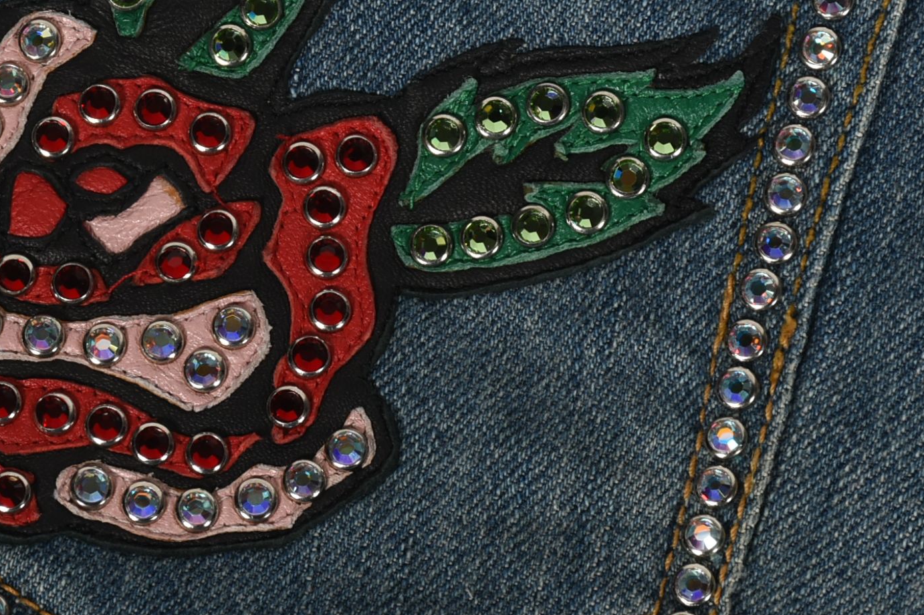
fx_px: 6672
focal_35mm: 260
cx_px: 398
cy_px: 197
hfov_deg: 7.9
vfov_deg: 5.3
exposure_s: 1/125
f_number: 10
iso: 200
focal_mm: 80
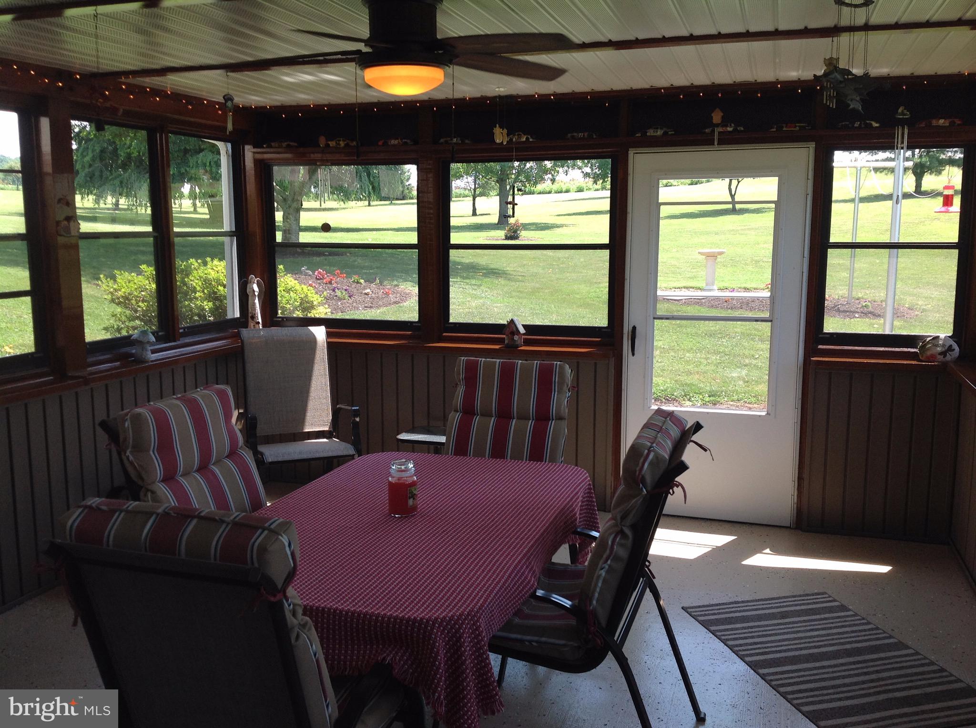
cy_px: 364
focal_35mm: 35
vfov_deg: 40.6
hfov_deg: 52.7
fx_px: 985
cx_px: 488
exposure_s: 1/227
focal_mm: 4.28
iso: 50
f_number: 2.4
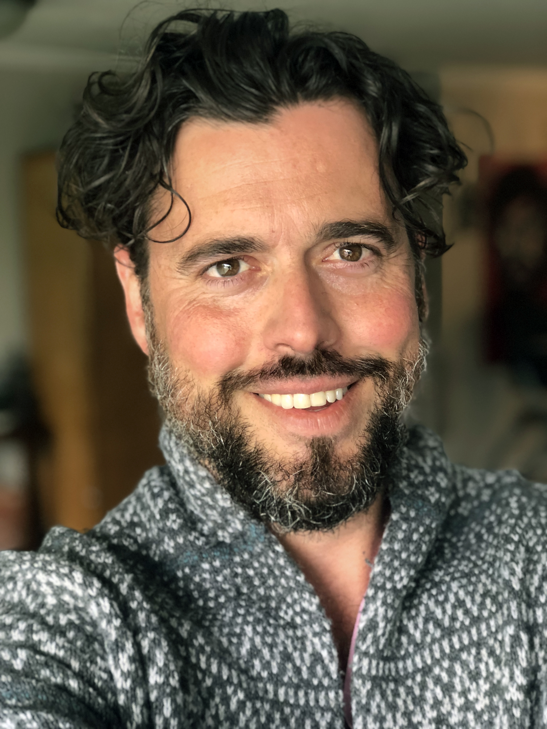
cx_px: 274
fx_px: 1201
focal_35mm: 57
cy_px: 364
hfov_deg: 25.7
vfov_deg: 33.8
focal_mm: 6.6
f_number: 2.8
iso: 160
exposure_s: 1/60
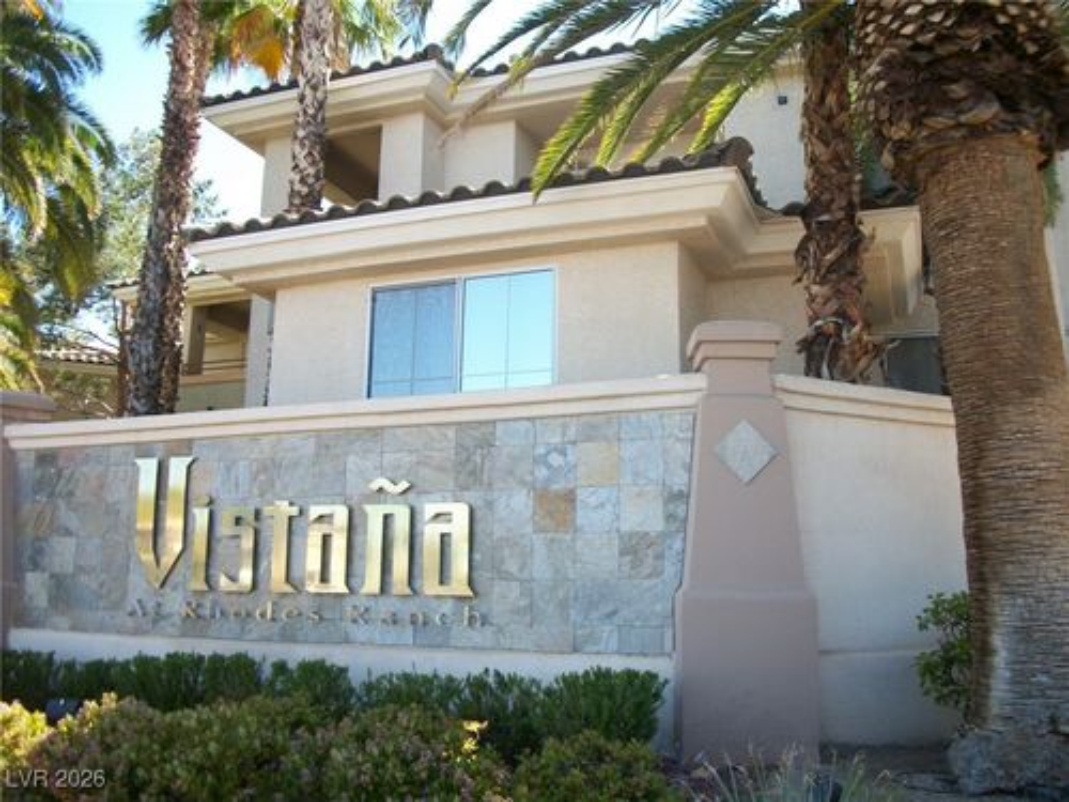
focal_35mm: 32
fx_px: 988
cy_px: 401
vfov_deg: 44.2
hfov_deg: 56.8
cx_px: 534
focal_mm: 5.7
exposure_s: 1/250
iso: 80
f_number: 2.9
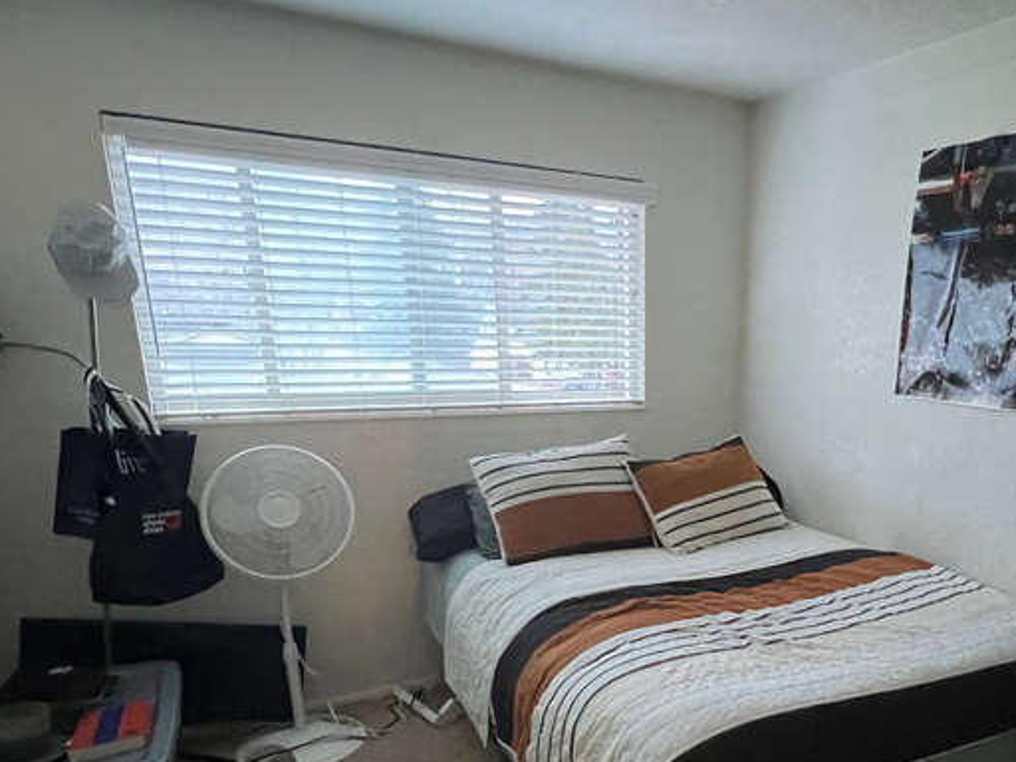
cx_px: 708
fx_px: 763
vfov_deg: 50.7
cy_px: 579
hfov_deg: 64.8
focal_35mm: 26
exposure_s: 1/60
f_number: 1.8
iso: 800
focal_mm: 1.57
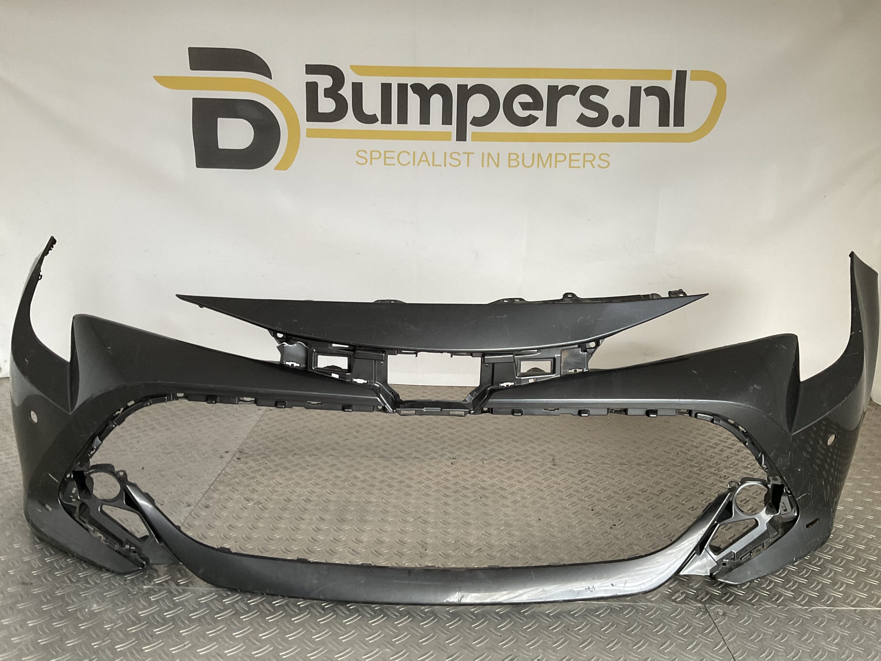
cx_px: 440
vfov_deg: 48.2
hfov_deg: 61.7
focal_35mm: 29
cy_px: 330
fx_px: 738
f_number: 1.8
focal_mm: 3
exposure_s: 1/50
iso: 64
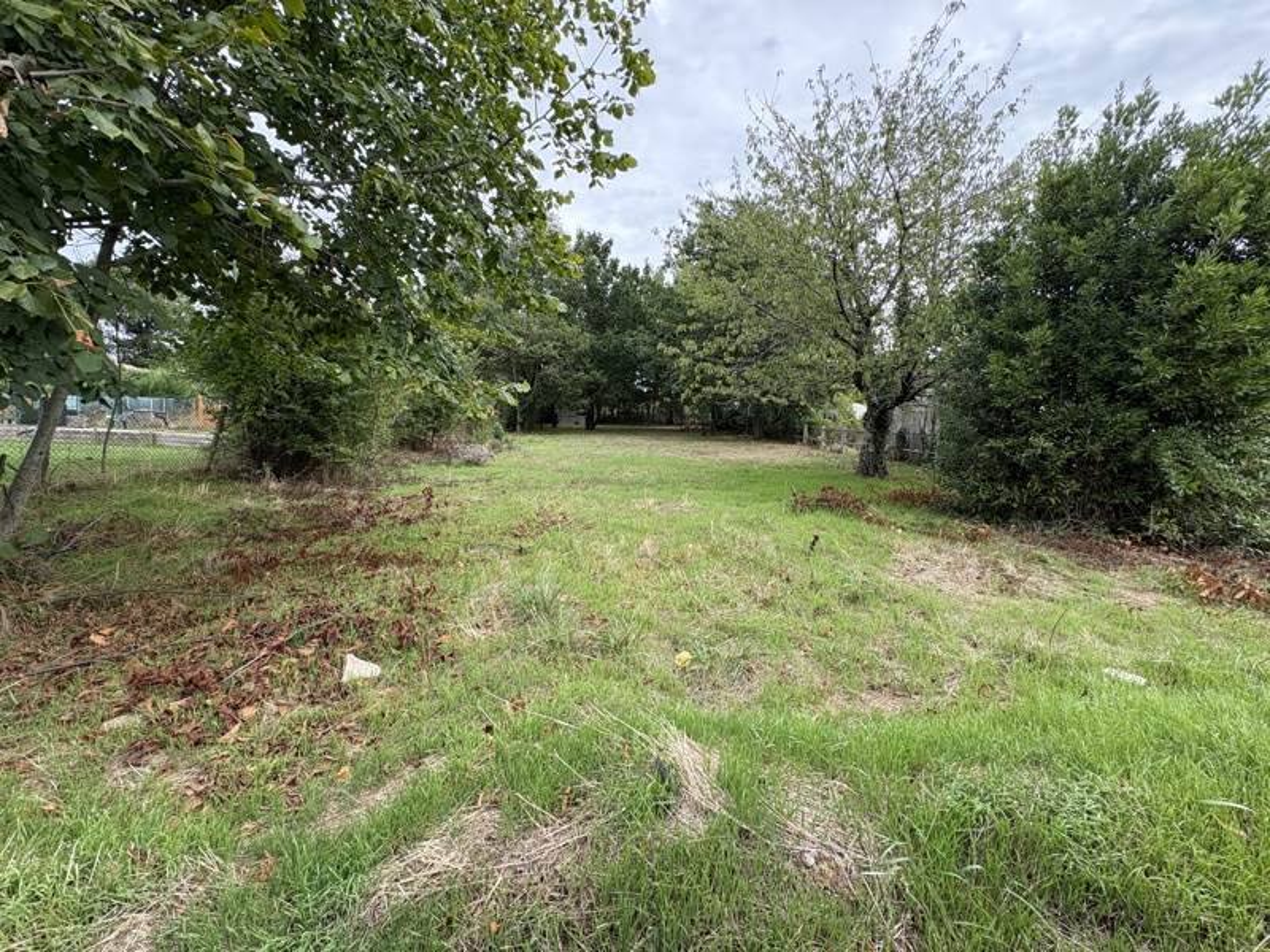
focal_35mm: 14
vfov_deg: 85.7
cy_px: 476
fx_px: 514
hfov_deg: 102.1
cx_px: 635
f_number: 2.2
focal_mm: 2.22
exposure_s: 1/440
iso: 40
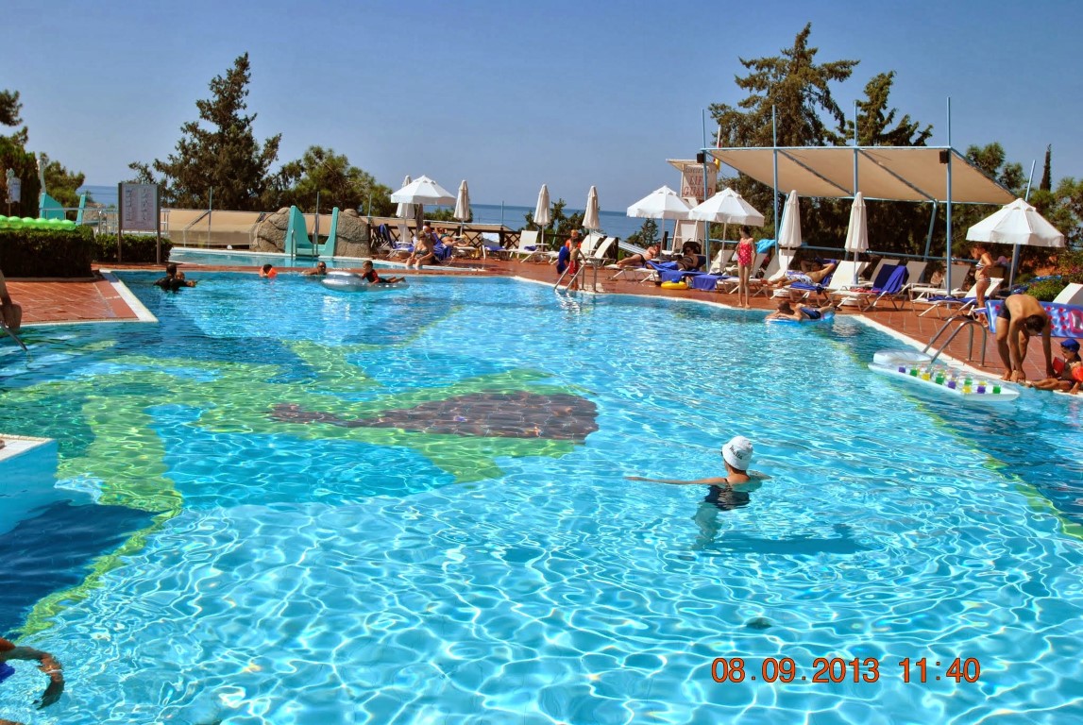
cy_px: 362
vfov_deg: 37.0
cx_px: 542
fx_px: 1084
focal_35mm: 36
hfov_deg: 53.1
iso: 100
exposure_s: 1/320
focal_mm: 24
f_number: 9
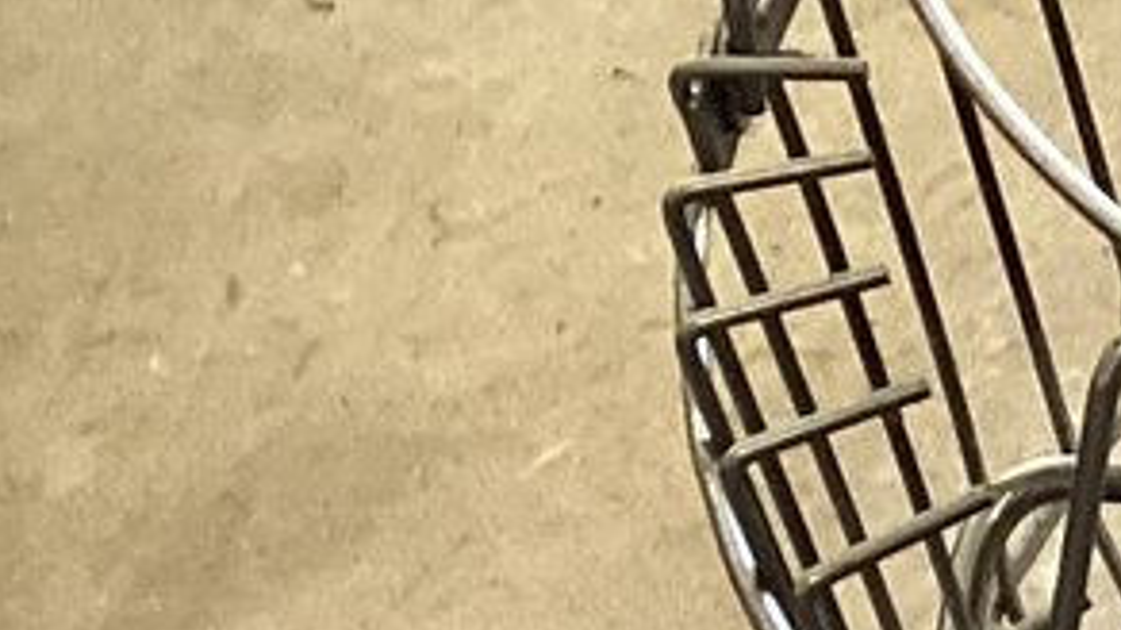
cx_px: 2639
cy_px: 1439
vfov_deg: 6.6
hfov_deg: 10.6
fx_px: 5200
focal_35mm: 175
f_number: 2.4
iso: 160
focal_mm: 3.3
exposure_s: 1/50
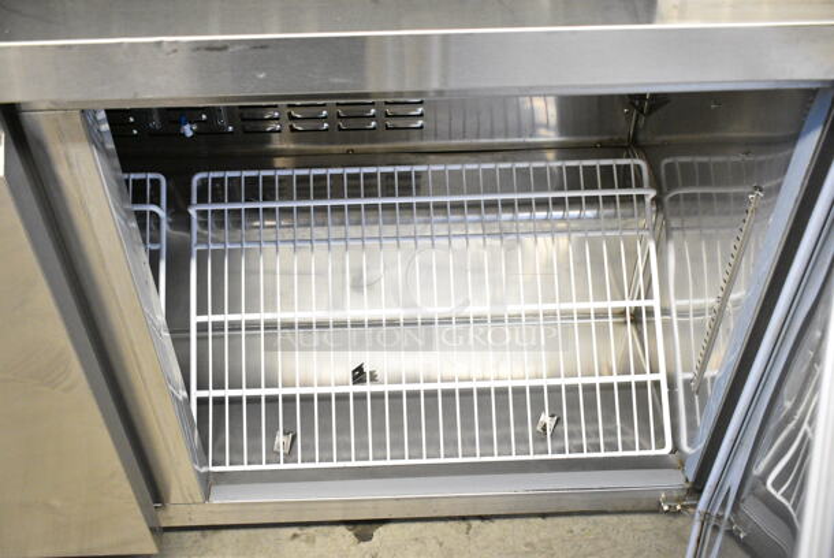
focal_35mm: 36
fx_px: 835
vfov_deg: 37.0
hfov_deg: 53.1
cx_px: 417
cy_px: 279
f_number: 5.6
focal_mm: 24
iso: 6400
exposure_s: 1/200
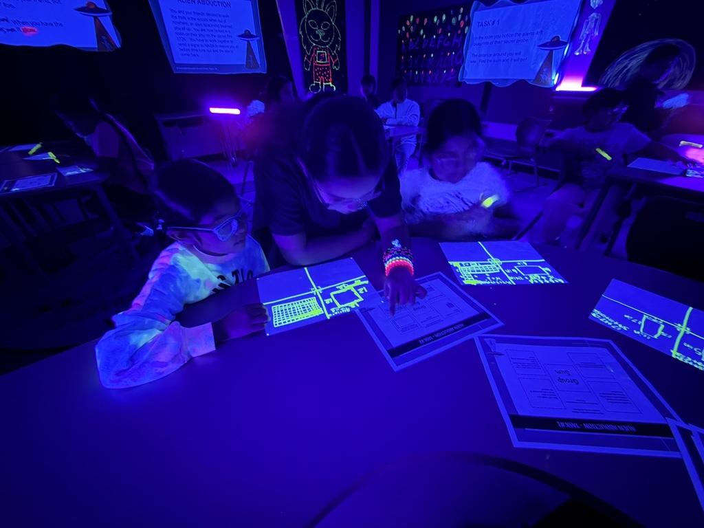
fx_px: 285
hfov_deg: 102.1
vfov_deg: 85.7
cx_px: 352
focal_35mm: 14
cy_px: 264
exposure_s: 1/6
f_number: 2.2
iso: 2000
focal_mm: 2.22
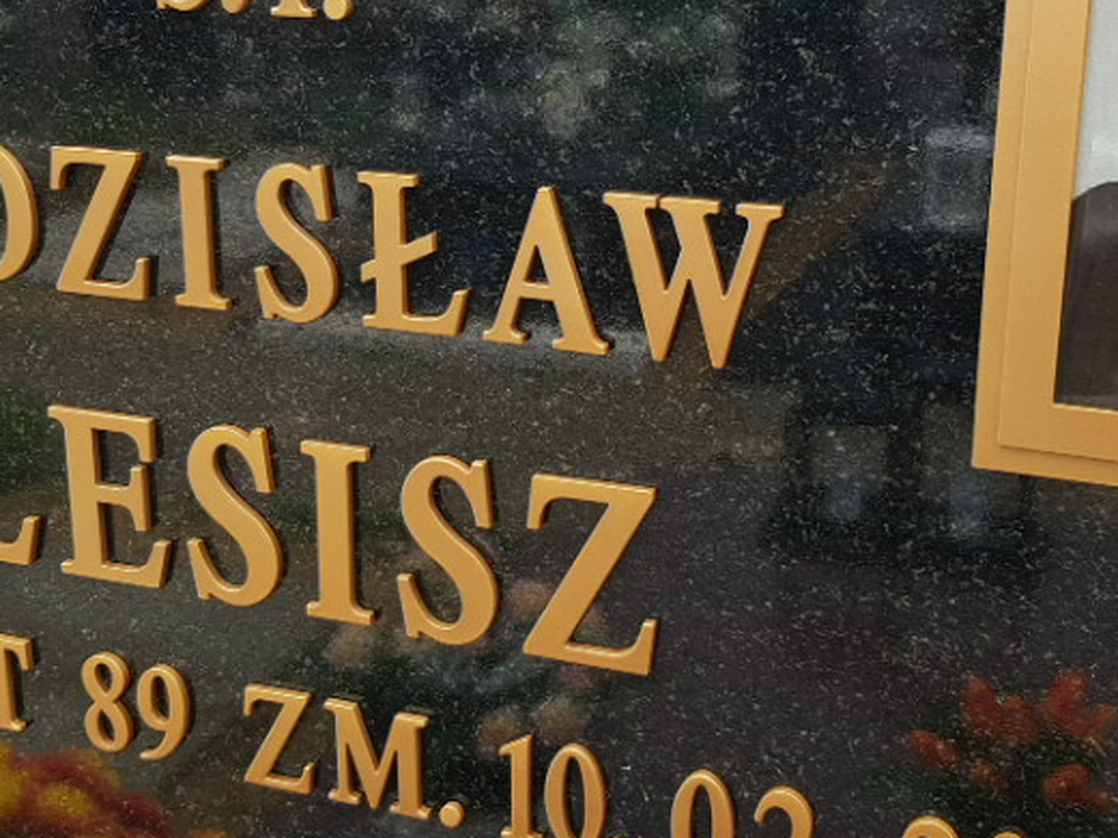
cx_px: 645
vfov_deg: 30.2
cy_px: 337
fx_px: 1550
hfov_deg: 39.6
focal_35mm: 48
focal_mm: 4.2
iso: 50
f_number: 1.7
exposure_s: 1/212
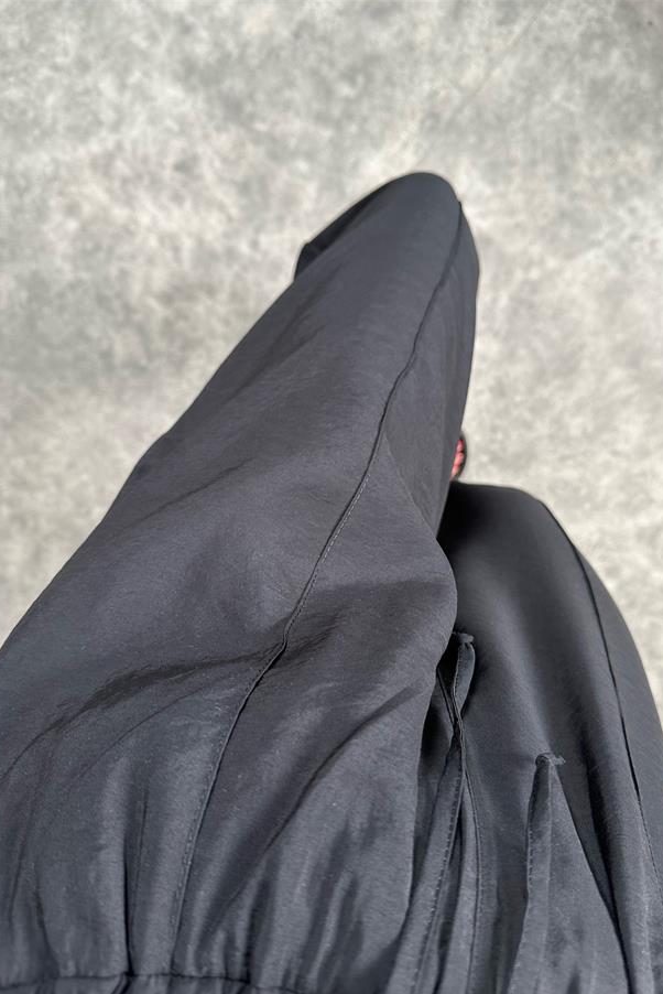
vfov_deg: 69.3
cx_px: 362
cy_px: 517
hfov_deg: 49.5
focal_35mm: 26
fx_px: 718
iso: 250
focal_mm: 6.86
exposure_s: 1/93
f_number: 1.78
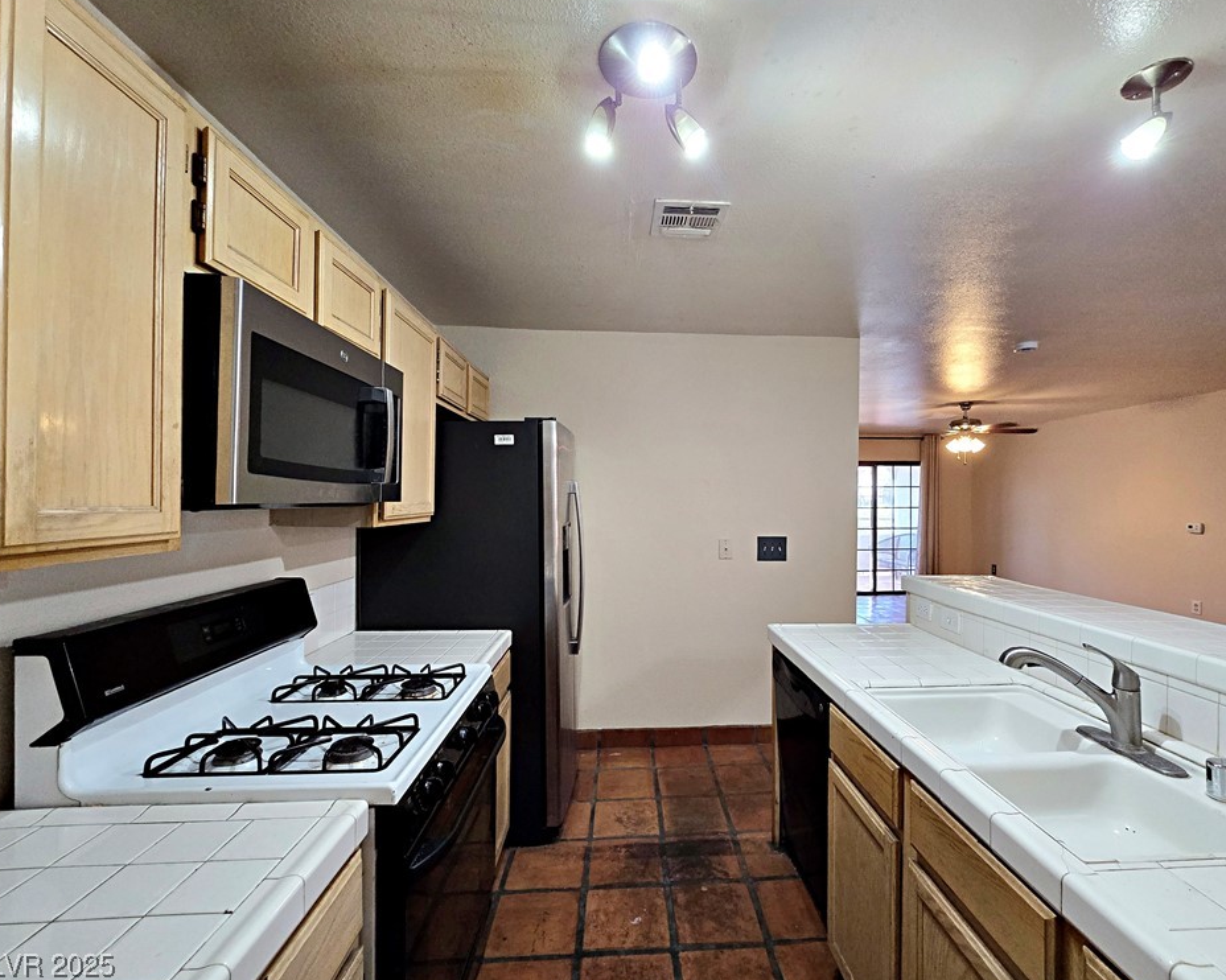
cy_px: 487
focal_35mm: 14
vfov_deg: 88.0
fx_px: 508
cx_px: 657
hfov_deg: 100.5
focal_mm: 2.2
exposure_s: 1/60
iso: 500
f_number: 2.2
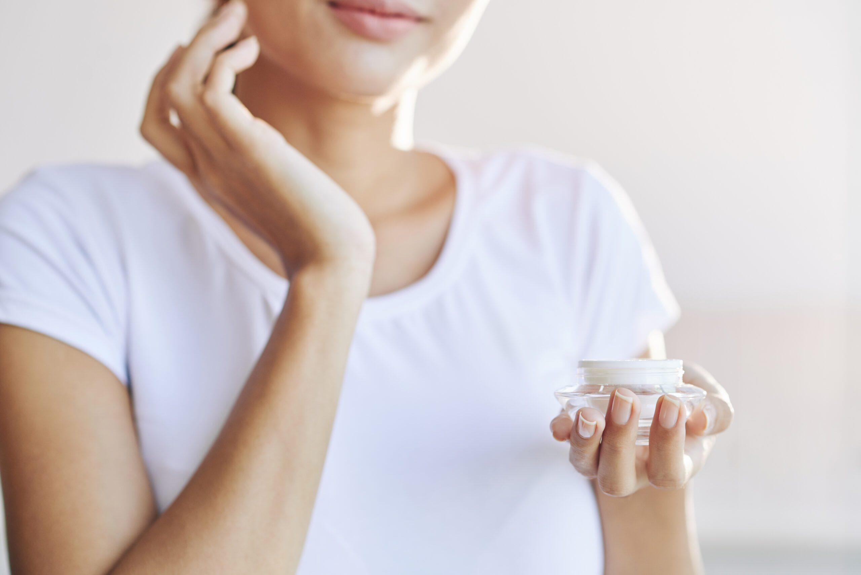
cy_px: 288
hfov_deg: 23.9
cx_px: 430
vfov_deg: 16.1
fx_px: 2034
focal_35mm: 85
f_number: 3.3
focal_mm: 85
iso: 280
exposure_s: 1/250
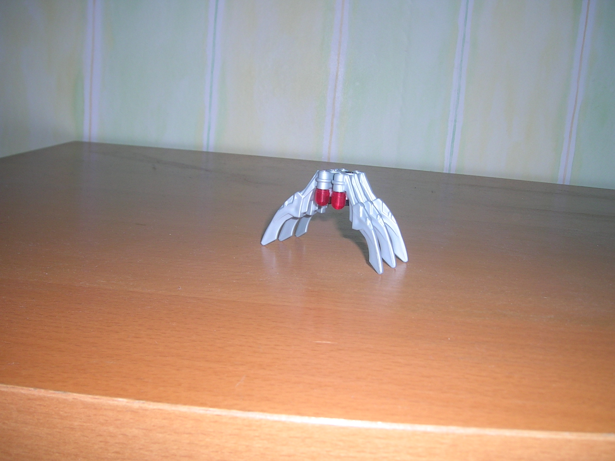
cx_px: 308
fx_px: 622
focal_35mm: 35
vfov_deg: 40.7
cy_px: 230
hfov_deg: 52.6
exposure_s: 1/60.1
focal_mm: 5.4
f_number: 4.8
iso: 50
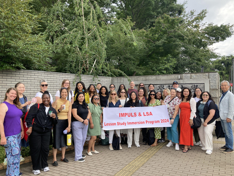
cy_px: 88
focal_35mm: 28
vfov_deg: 49.7
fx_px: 189
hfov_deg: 63.4
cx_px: 117
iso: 20
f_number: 1.8
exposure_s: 1/403
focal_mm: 3.99
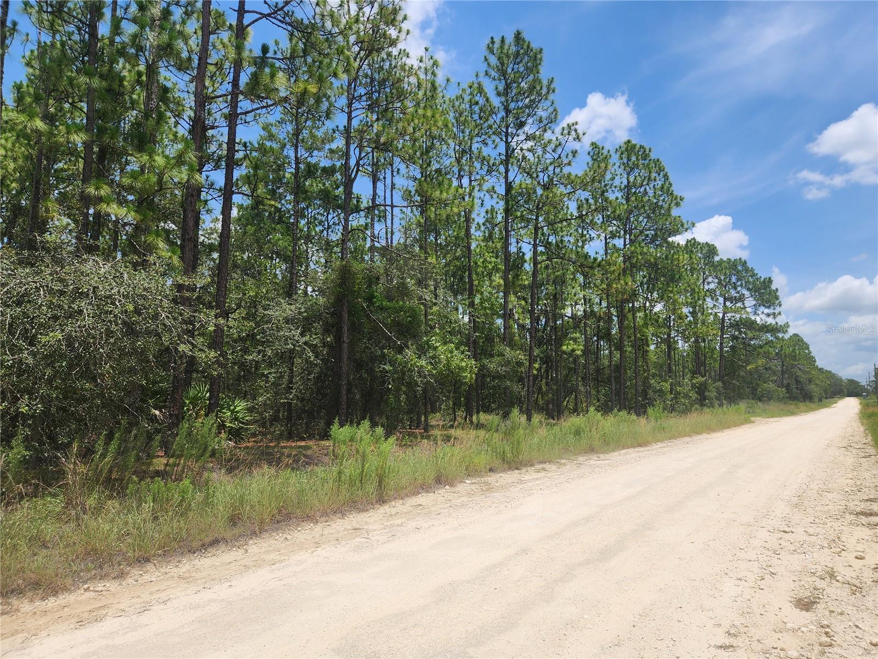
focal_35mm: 23
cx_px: 439
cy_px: 330
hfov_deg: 73.9
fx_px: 583
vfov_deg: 58.9
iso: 20
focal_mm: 5.4
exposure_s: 1/1839
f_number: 1.8
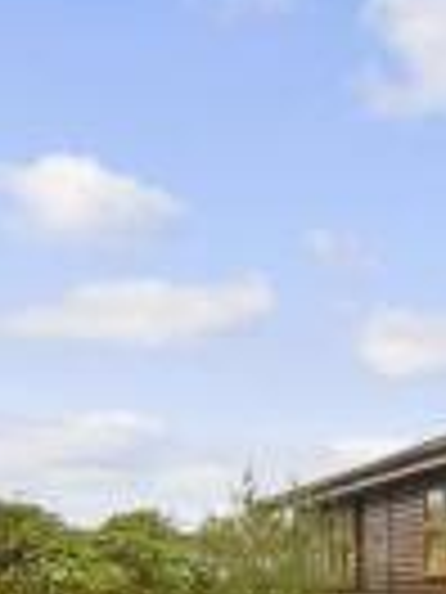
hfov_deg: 19.3
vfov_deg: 34.5
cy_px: 547
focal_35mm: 52
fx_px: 893
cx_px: 847
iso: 160
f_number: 8
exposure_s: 1/50
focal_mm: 10
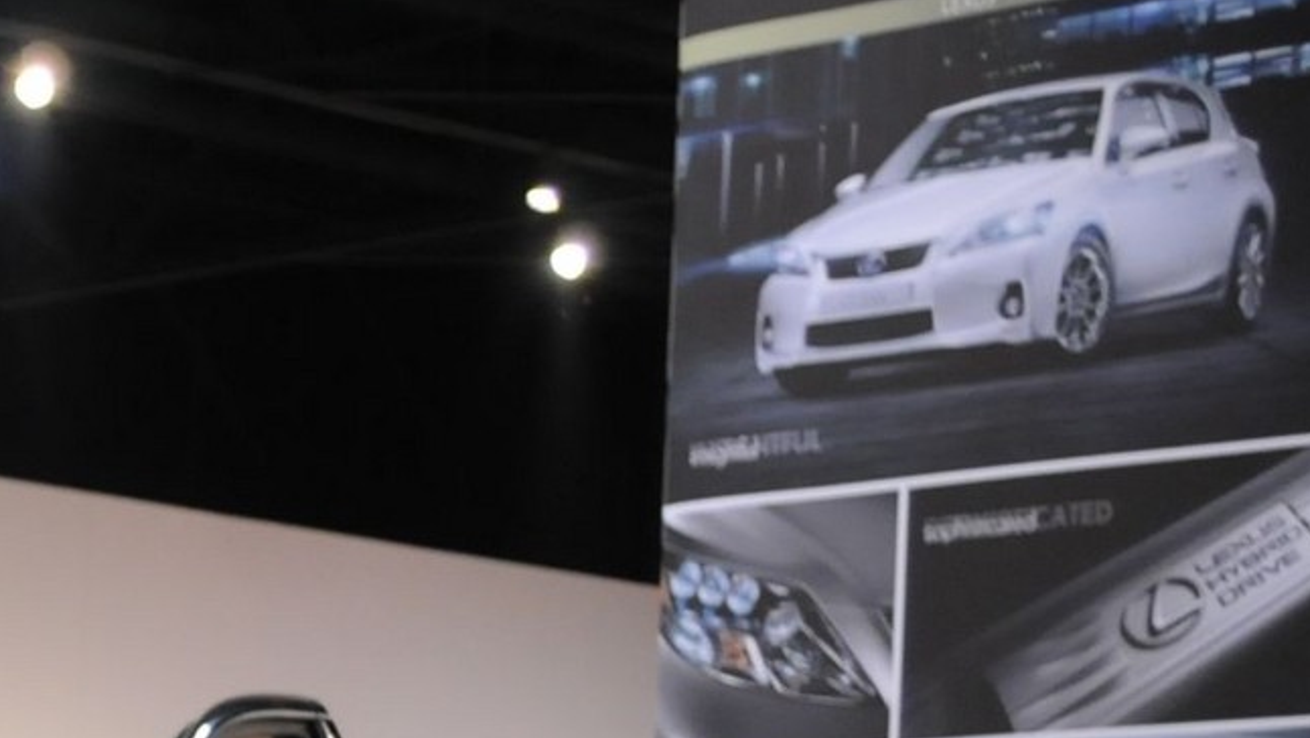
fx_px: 5908
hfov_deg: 11.9
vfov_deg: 7.0
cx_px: -880
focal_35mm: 170
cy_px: 1339
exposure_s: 1/40
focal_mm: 28
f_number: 4.5
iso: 800
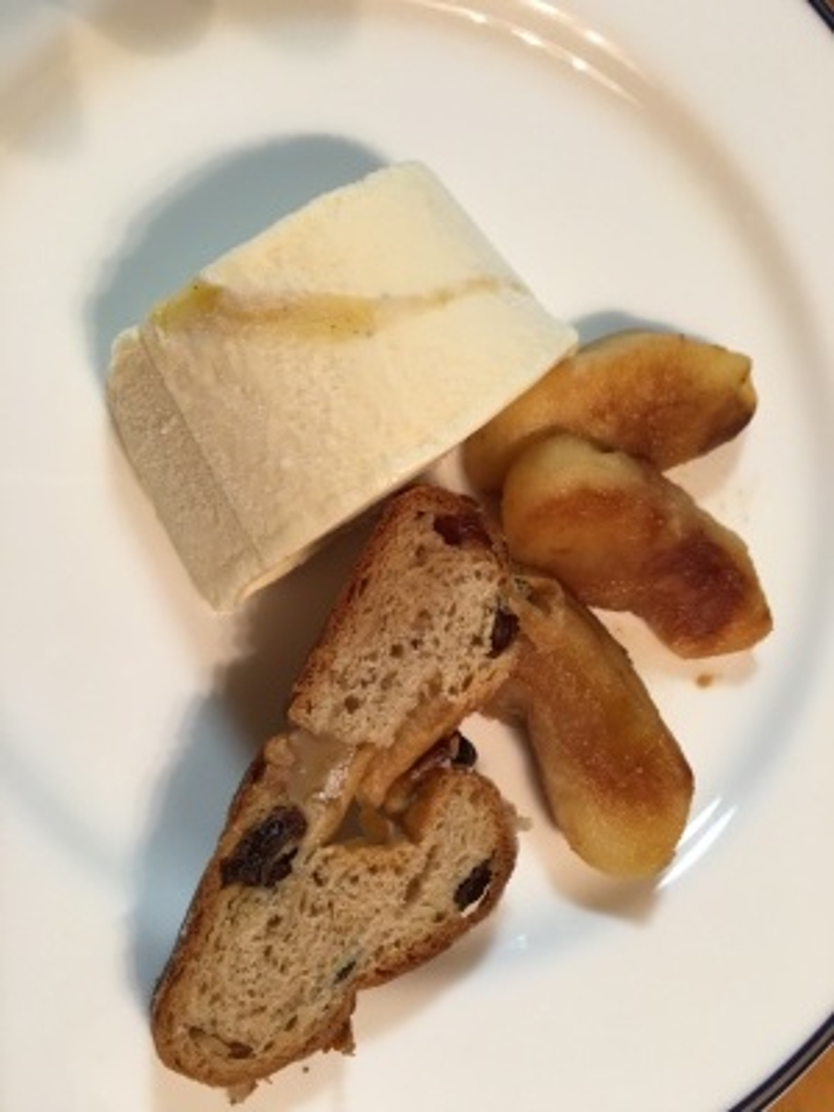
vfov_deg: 61.7
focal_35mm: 29
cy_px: 556
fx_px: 932
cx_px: 417
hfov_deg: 48.2
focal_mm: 4.15
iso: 100
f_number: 2.2
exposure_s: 1/30
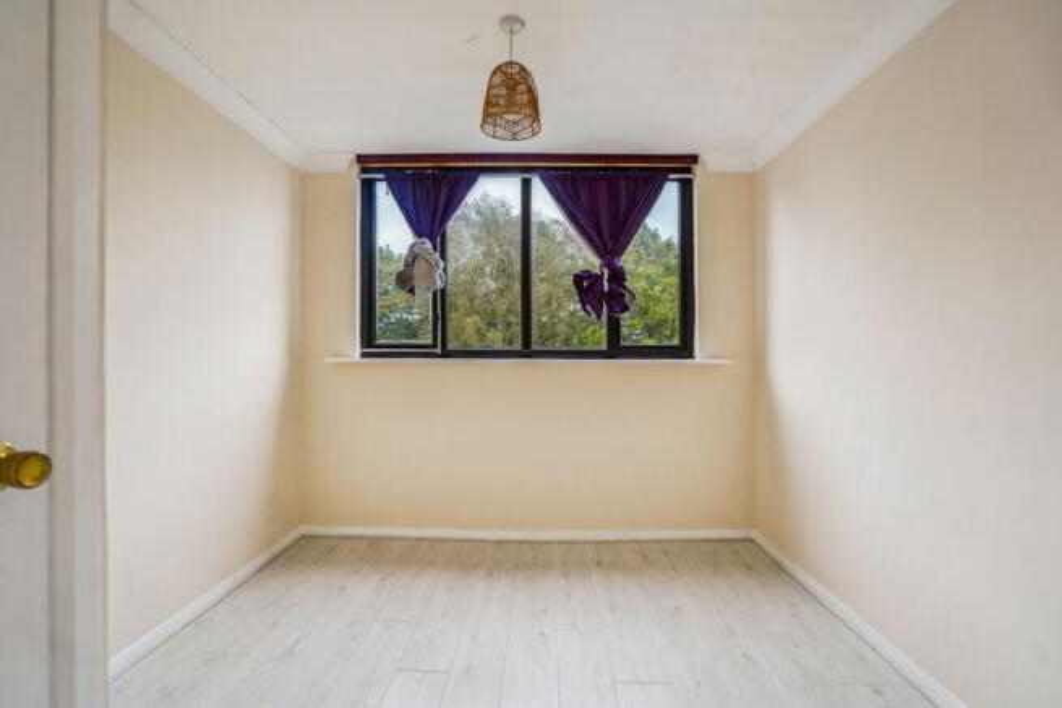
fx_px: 472
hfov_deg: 96.7
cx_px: 531
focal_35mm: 16
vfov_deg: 73.8
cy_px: 354
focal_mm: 16
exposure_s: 1/125
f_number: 5
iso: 320
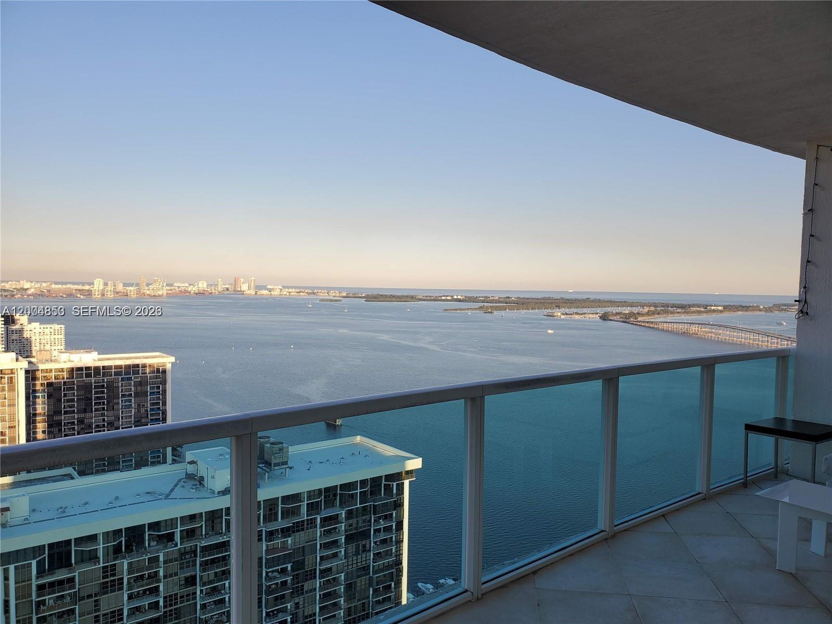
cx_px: 416
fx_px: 625
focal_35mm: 26
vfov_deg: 53.1
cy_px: 312
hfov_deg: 67.3
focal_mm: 4.3
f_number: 2.4
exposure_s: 1/902
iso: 50
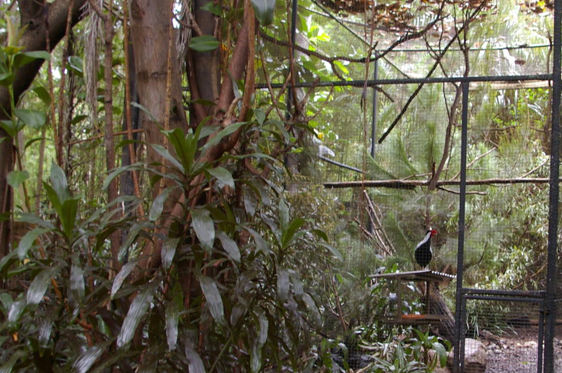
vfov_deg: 27.5
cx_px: 381
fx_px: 764
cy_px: 194
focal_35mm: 49
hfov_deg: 39.8
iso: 400
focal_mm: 20
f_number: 4.5
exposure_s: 1/10
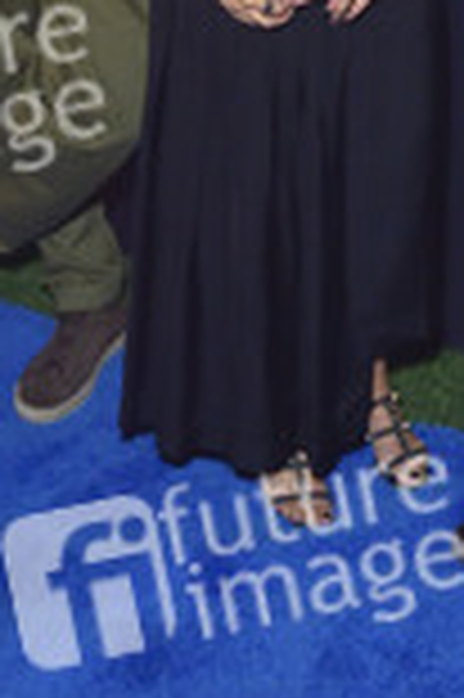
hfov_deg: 15.4
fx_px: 1705
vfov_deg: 21.7
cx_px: 367
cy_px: -113
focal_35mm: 88
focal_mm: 34
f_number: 6.3
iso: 800
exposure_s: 1/200
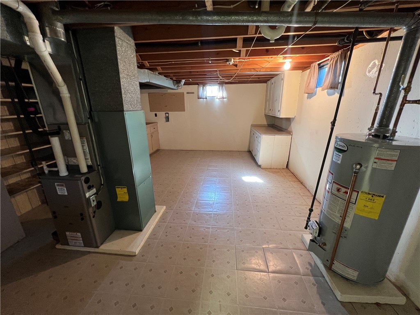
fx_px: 158
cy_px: 158
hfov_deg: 106.2
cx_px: 210
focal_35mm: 13
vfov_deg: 89.9
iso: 400
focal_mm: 1.57
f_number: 1.8
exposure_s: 1/60
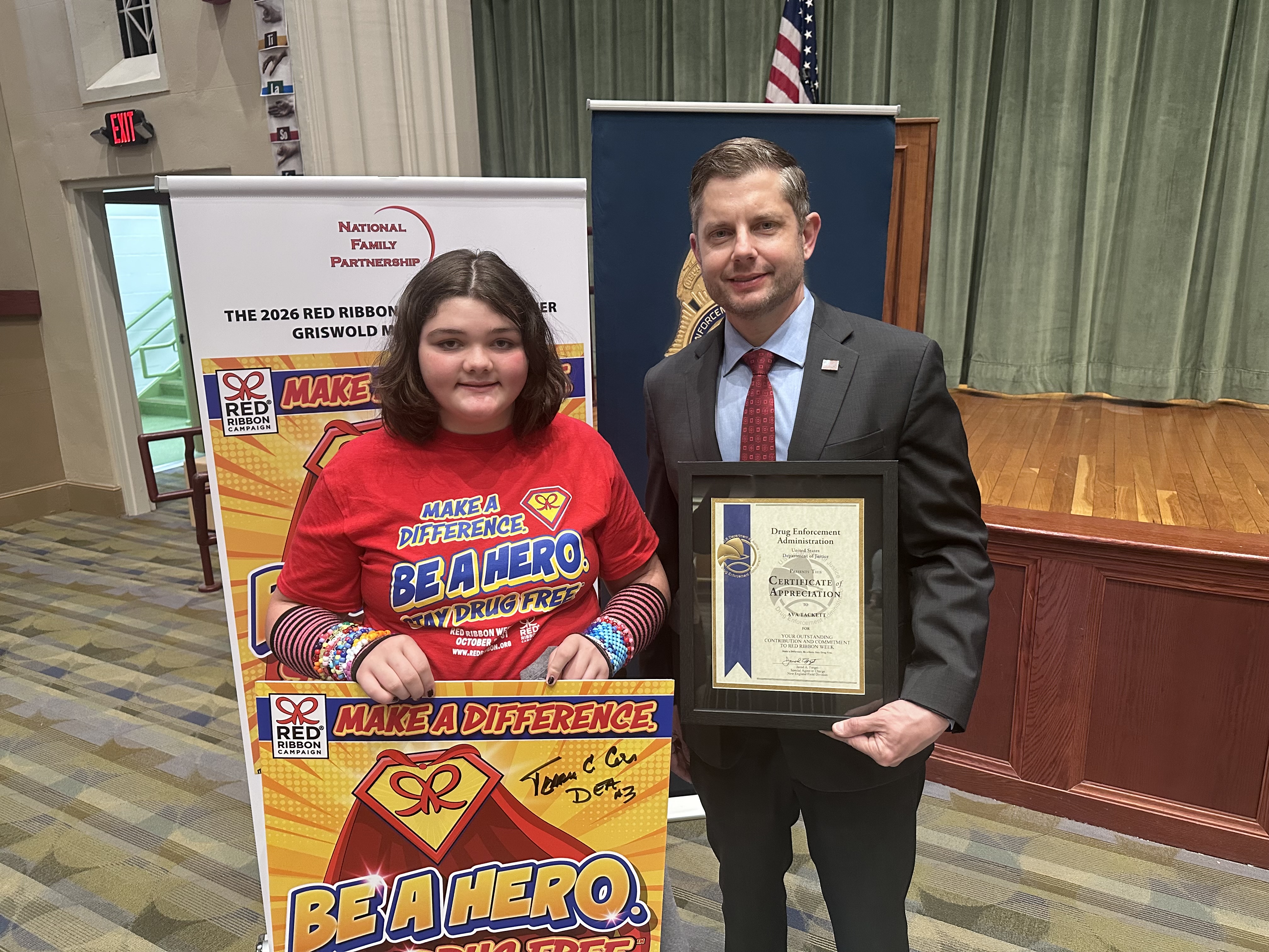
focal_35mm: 24
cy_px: 476
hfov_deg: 71.6
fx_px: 880
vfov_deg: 56.8
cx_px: 634
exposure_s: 1/60
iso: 400
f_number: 1.78
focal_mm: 6.86
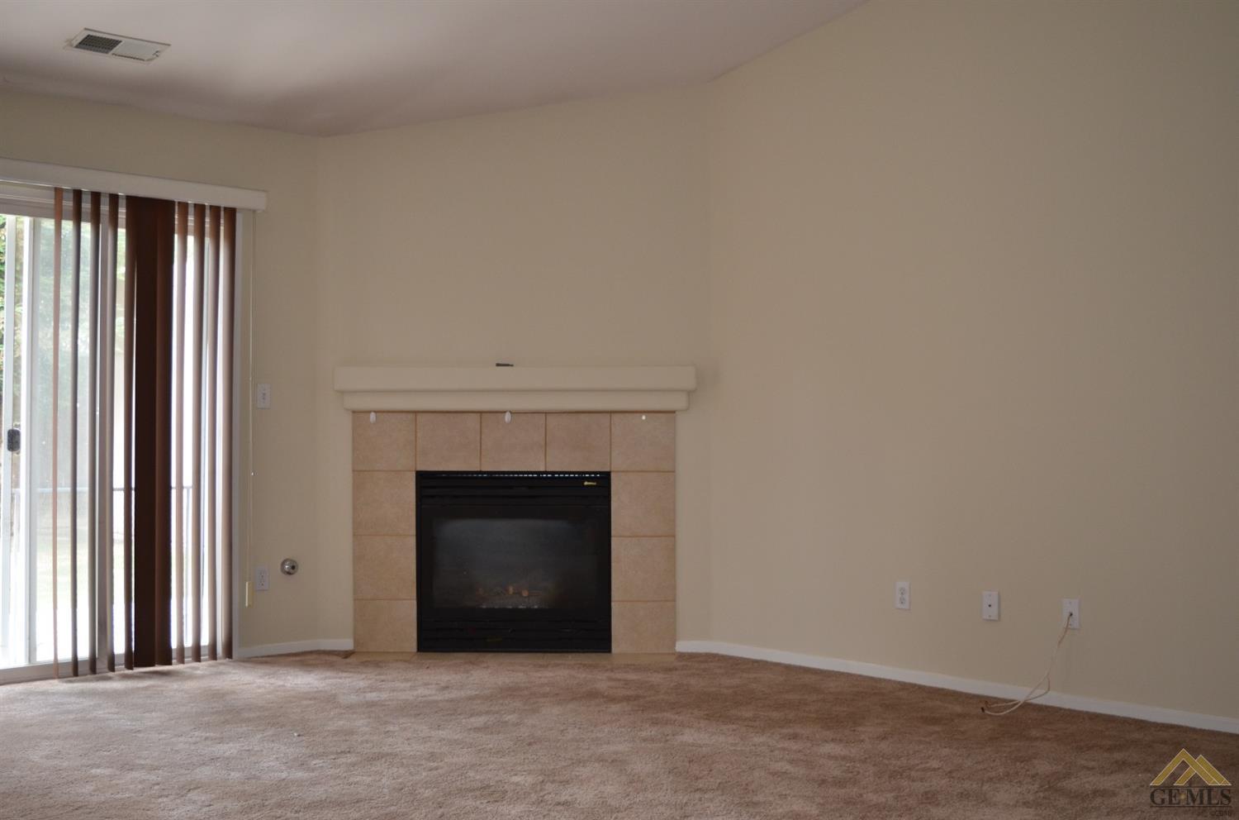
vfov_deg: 32.8
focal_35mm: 40
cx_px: 620
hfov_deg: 48.0
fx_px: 1390
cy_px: 410
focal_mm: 27
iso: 400
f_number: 4
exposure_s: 1/100
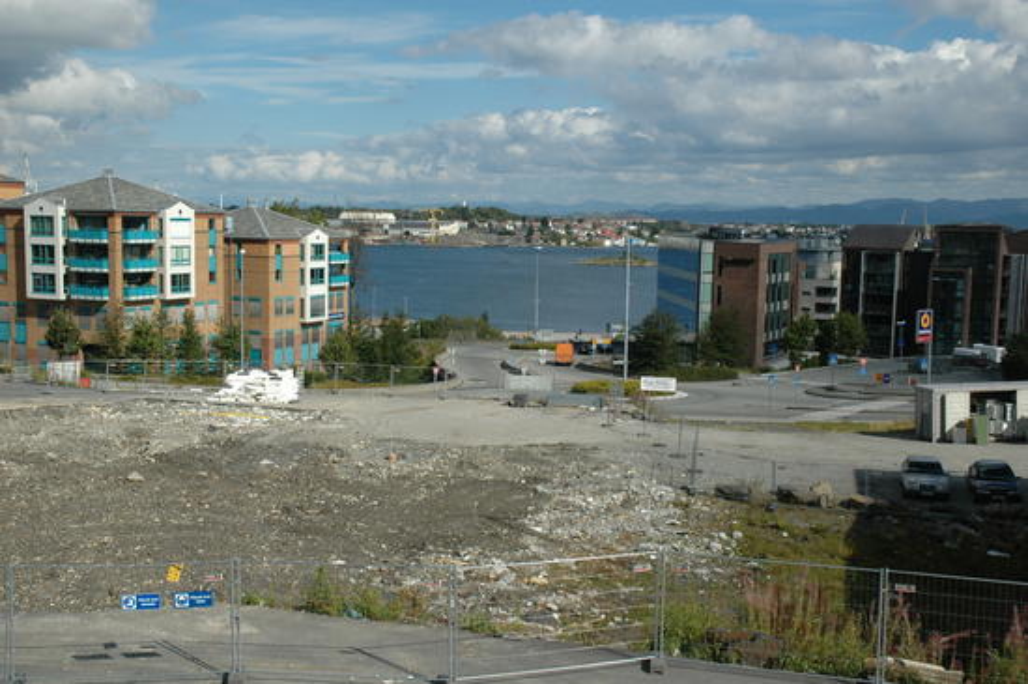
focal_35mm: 40
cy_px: 342
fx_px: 1156
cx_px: 514
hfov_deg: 48.0
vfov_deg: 33.0
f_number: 10
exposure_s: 1/400
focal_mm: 27
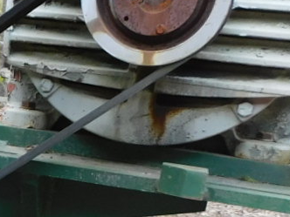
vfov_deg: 12.9
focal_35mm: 111
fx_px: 930
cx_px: -235
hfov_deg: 15.3
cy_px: 273
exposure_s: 1/125
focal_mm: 4
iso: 125
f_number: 3
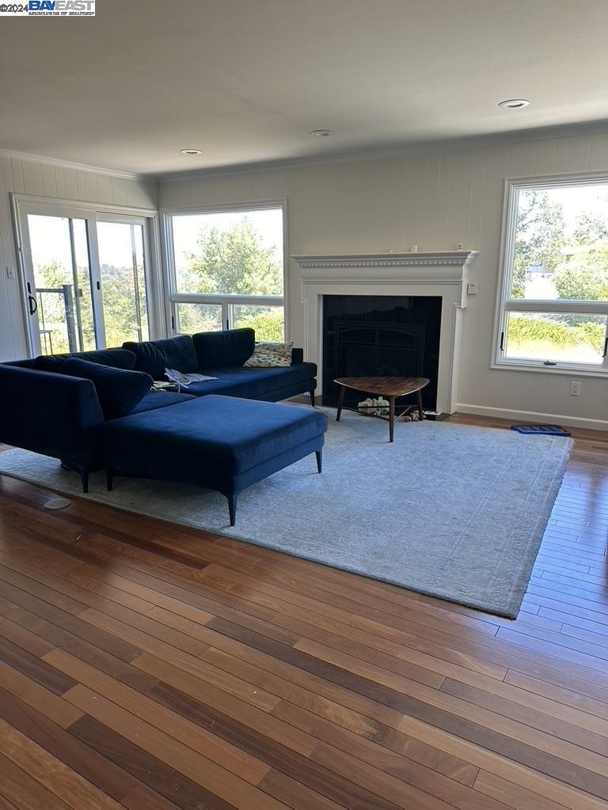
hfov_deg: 56.8
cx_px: 304
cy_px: 405
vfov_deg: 71.6
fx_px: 562
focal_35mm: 24
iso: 100
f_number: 1.78
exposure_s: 1/120
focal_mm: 6.86
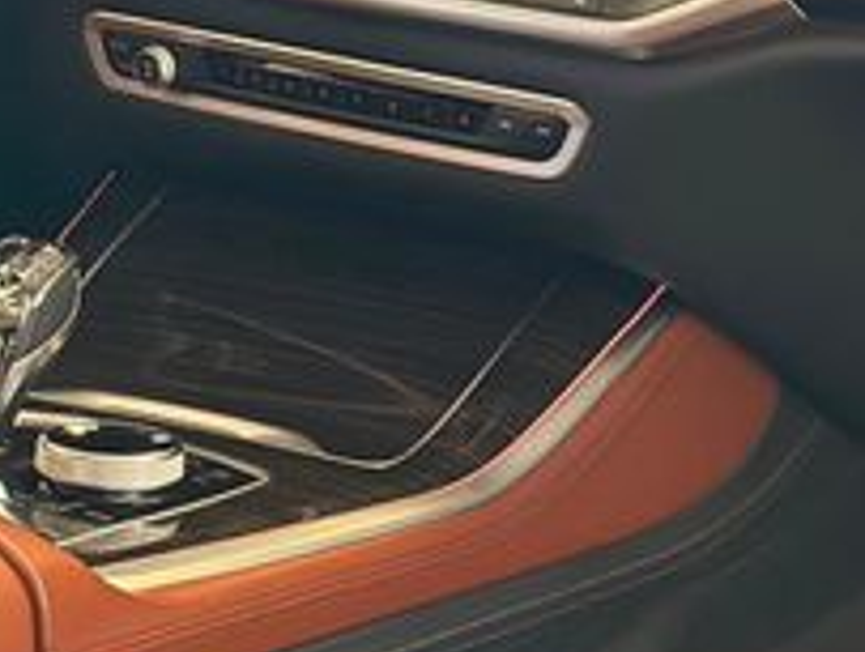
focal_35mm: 151
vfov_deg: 9.8
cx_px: 64
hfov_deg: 12.9
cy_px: -34
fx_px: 3780
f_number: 1.78
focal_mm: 6.86
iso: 320
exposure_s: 1/60
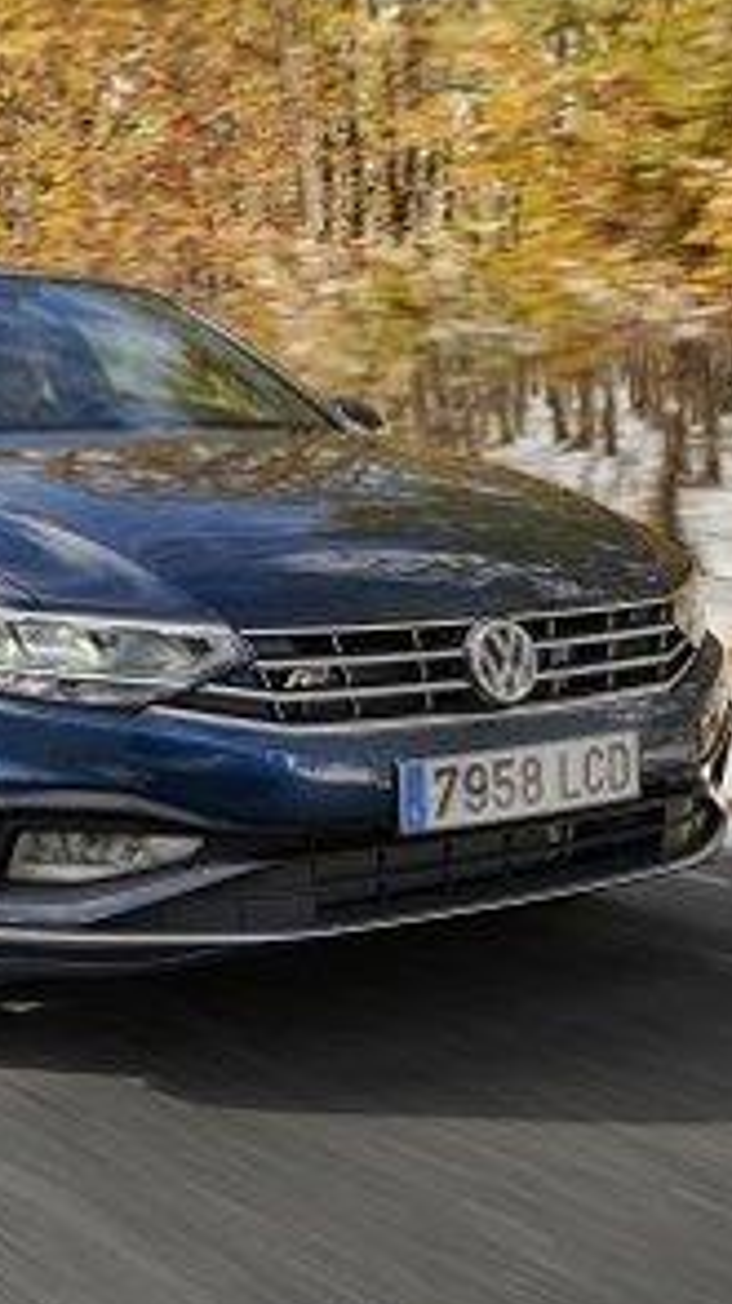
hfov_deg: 20.3
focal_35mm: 59
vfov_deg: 35.0
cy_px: 401
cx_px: 297
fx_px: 2039
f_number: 9
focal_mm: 24
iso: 64
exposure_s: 1/60
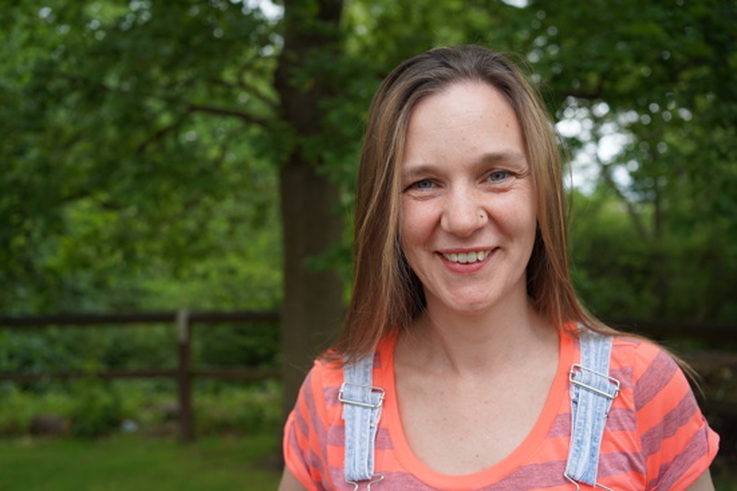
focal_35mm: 35
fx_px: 716
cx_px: 368
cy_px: 246
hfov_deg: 54.5
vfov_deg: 37.8
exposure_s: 1/160
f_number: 4
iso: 160
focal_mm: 35
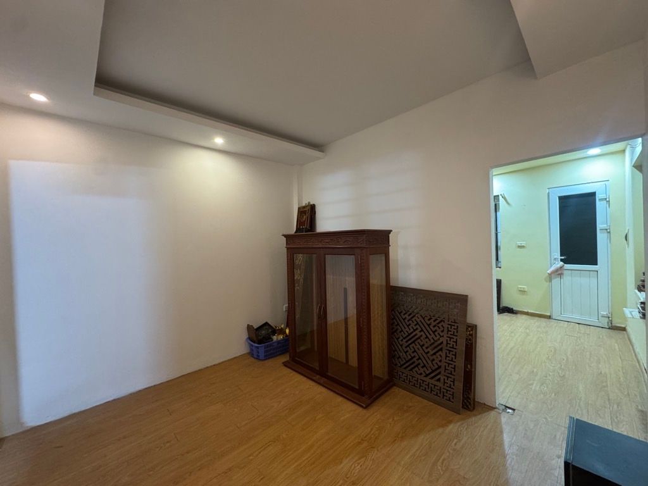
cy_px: 243
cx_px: 324
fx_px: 262
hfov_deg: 102.1
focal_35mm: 14
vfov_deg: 85.7
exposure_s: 1/50
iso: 400
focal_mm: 2.22
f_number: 2.2
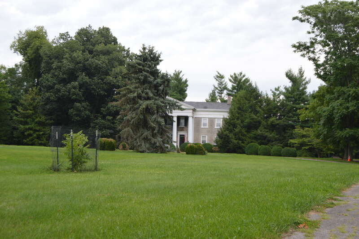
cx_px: 180
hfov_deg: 38.9
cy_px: 120
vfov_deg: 26.4
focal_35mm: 51
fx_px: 508
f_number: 6.3
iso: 100
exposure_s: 1/160
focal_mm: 34
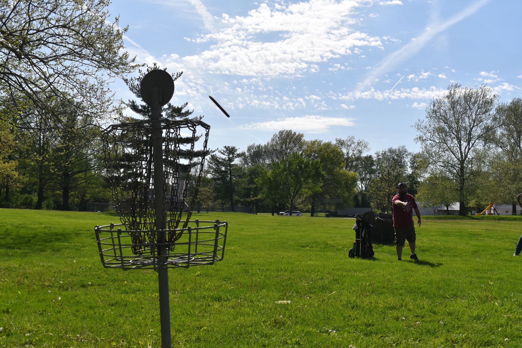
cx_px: 261
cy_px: 174
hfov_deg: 43.6
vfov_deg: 29.9
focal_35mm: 45
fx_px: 652
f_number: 8
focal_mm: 30
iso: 280
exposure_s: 1/2000
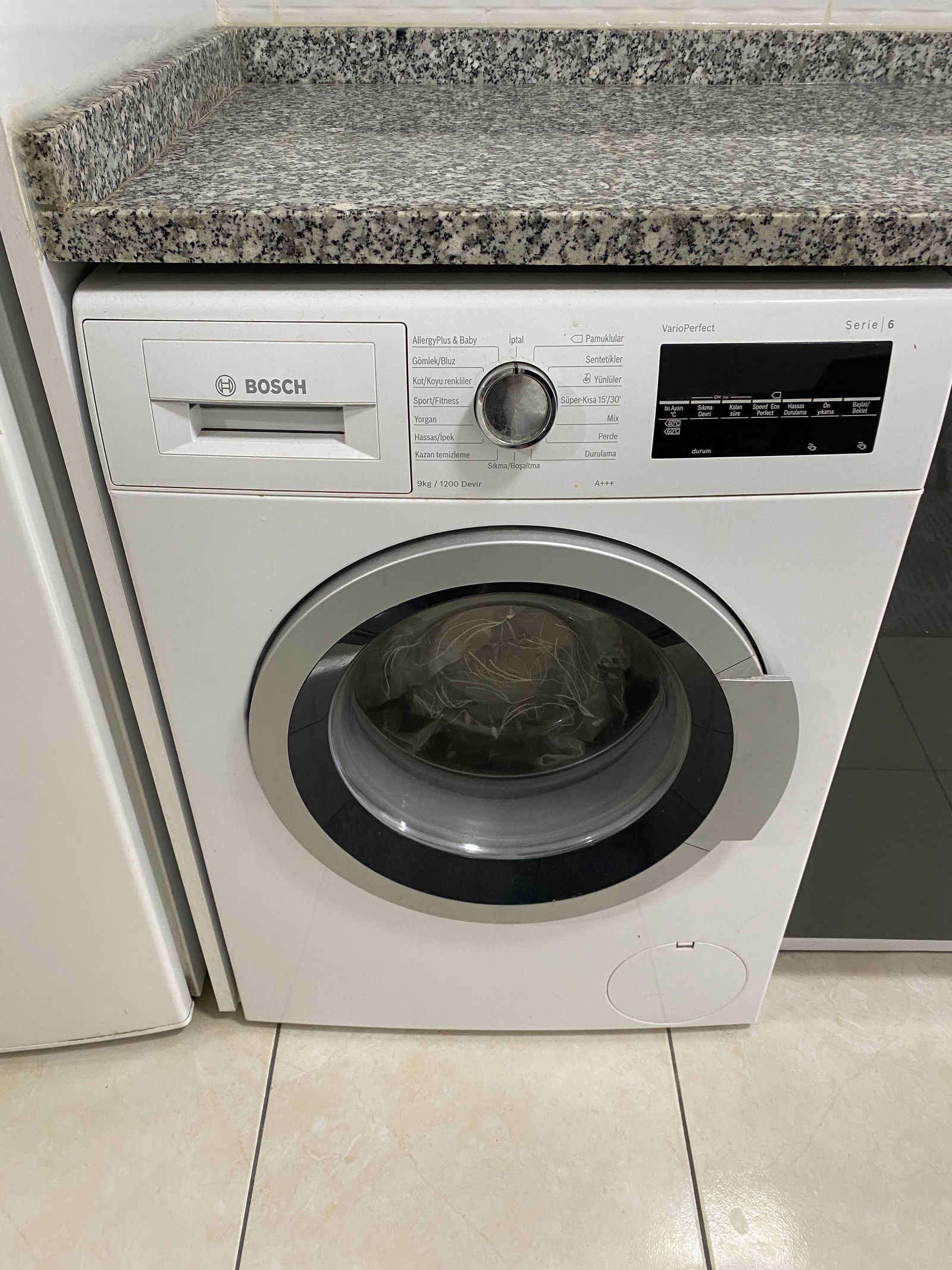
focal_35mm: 26
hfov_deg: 53.1
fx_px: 953
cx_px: 476
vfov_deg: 67.3
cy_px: 635
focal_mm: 4.25
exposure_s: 1/50
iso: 100
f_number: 1.8
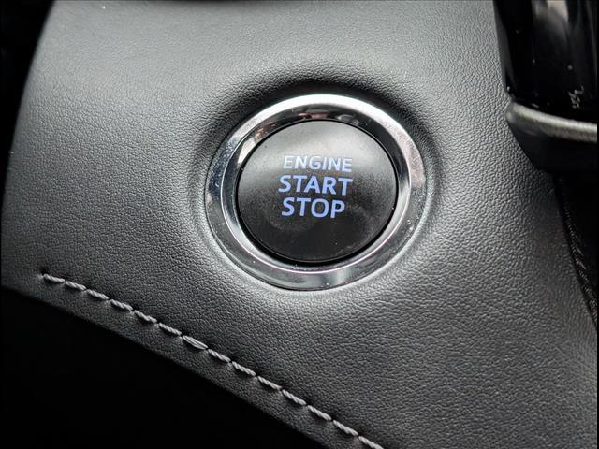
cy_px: 224
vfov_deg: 29.7
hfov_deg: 38.9
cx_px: 300
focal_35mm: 49
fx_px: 848
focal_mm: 6.9
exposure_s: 1/82
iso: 348
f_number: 1.68
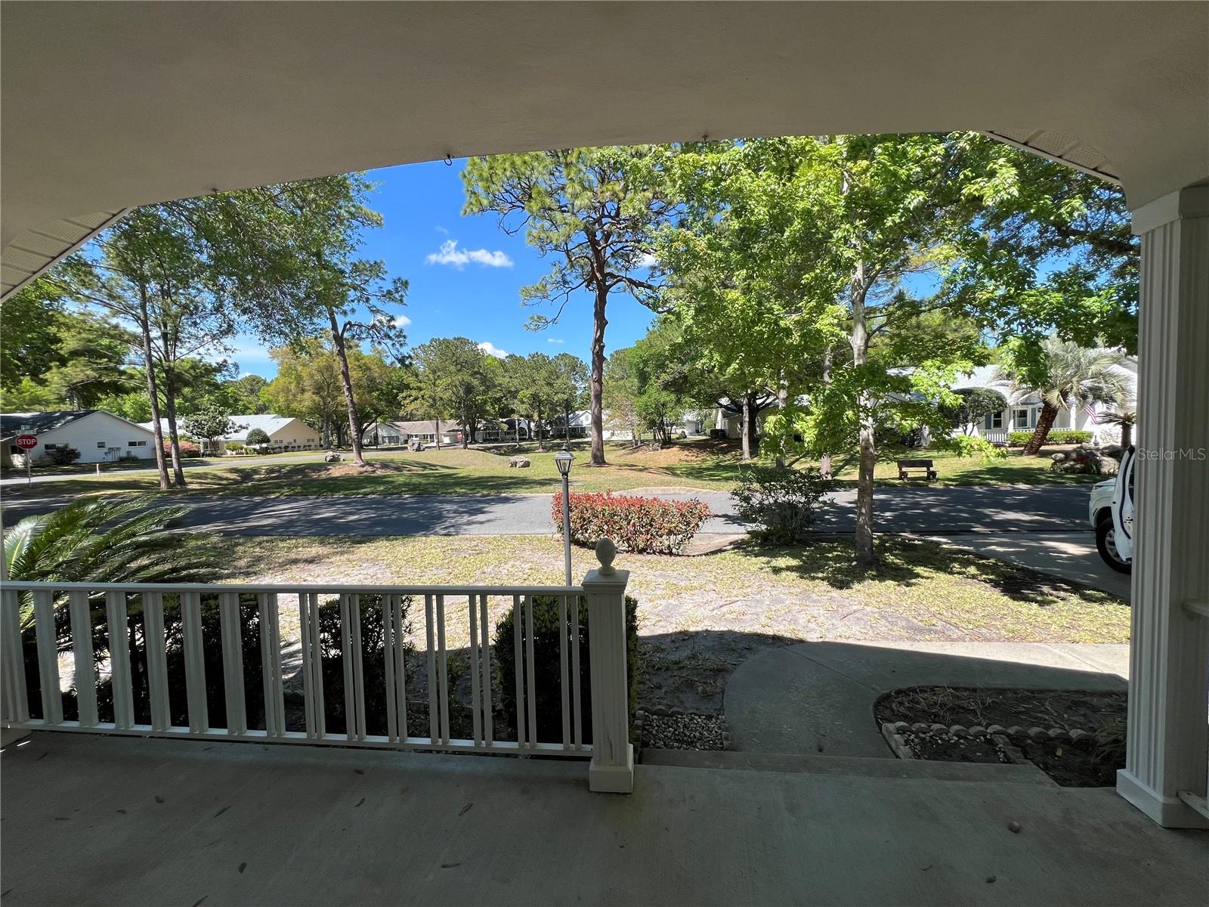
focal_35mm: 13
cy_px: 454
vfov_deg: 89.9
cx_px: 604
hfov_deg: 106.2
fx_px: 454
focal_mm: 1.57
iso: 32
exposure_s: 1/896
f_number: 1.8
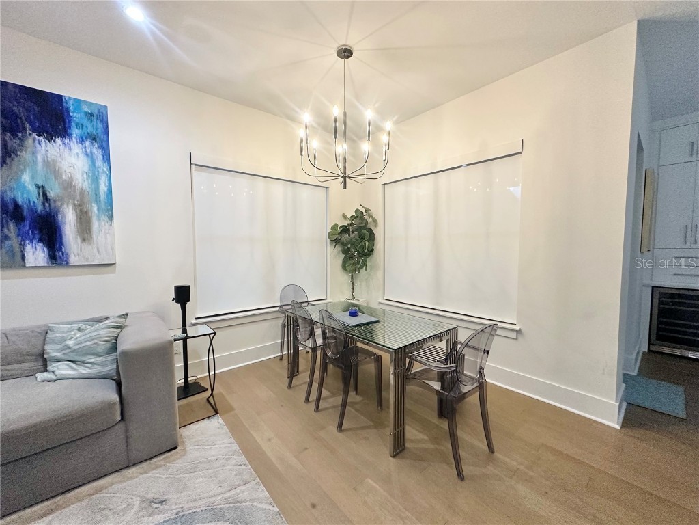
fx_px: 283
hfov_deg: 102.1
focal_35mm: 14
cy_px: 262
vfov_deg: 85.7
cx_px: 350
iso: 250
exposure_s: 1/120
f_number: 2.2
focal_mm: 2.22
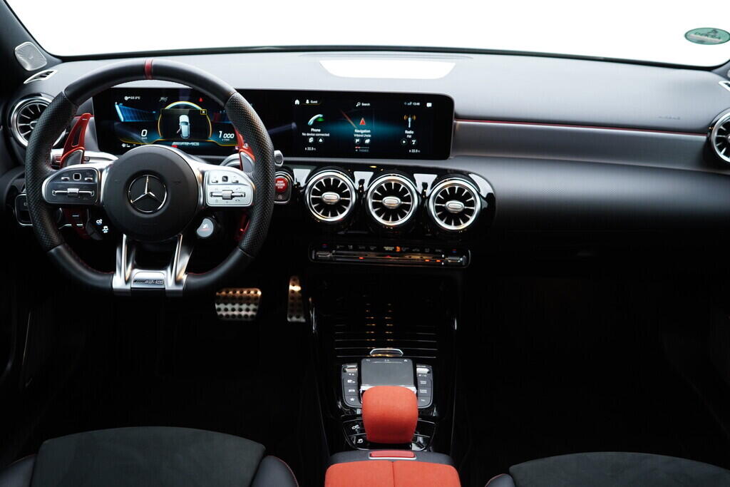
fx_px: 730
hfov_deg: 53.1
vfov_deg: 36.9
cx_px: 365
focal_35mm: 36
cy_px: 244
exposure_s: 1/40
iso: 250
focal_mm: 24
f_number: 2.8
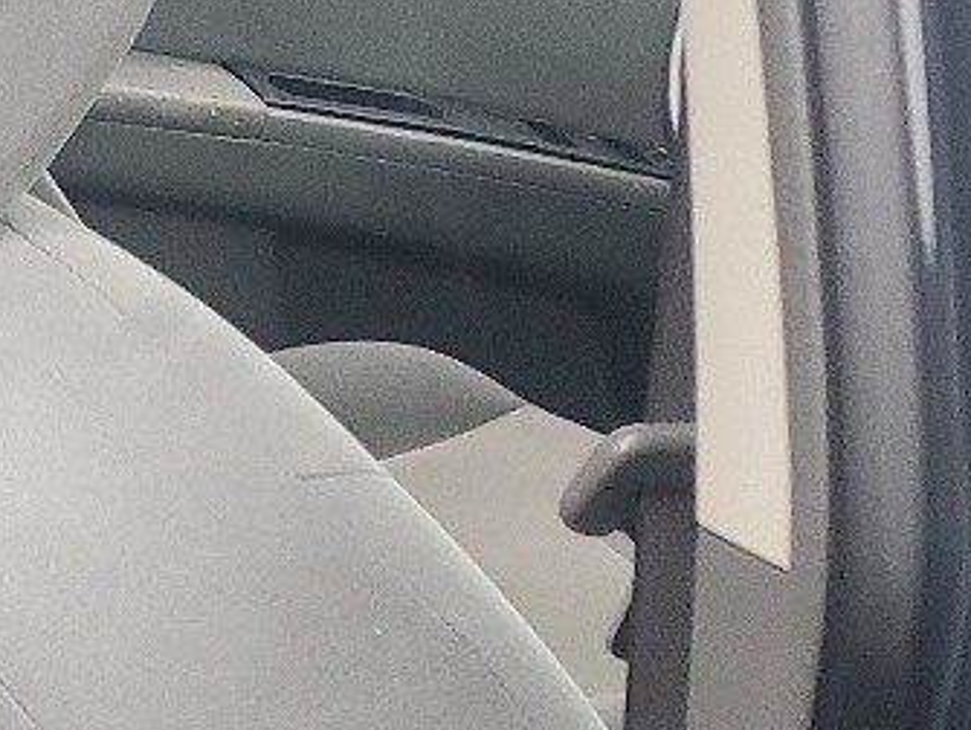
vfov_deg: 12.0
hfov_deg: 12.8
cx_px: -1232
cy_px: 336
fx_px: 3482
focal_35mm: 124
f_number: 1.5
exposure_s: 1/60.2
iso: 116
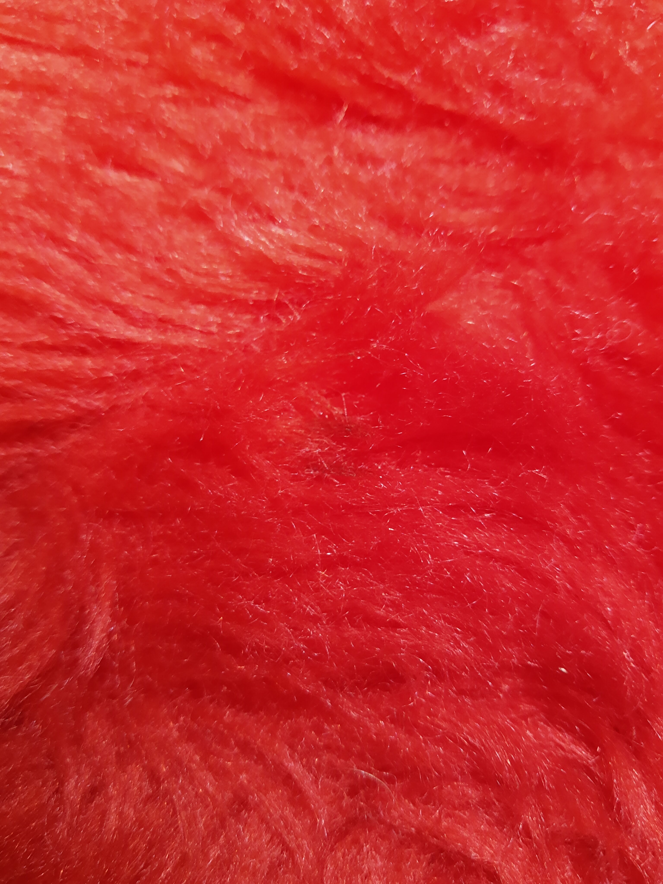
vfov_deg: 67.3
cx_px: 332
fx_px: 664
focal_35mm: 26
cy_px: 442
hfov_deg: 53.1
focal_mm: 3.95
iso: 469
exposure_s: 1/33
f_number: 1.8
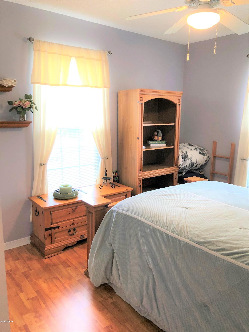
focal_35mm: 28
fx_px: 269
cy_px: 166
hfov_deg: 49.7
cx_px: 124
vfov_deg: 63.4
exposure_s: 1/15
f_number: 1.8
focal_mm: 3.99
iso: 40
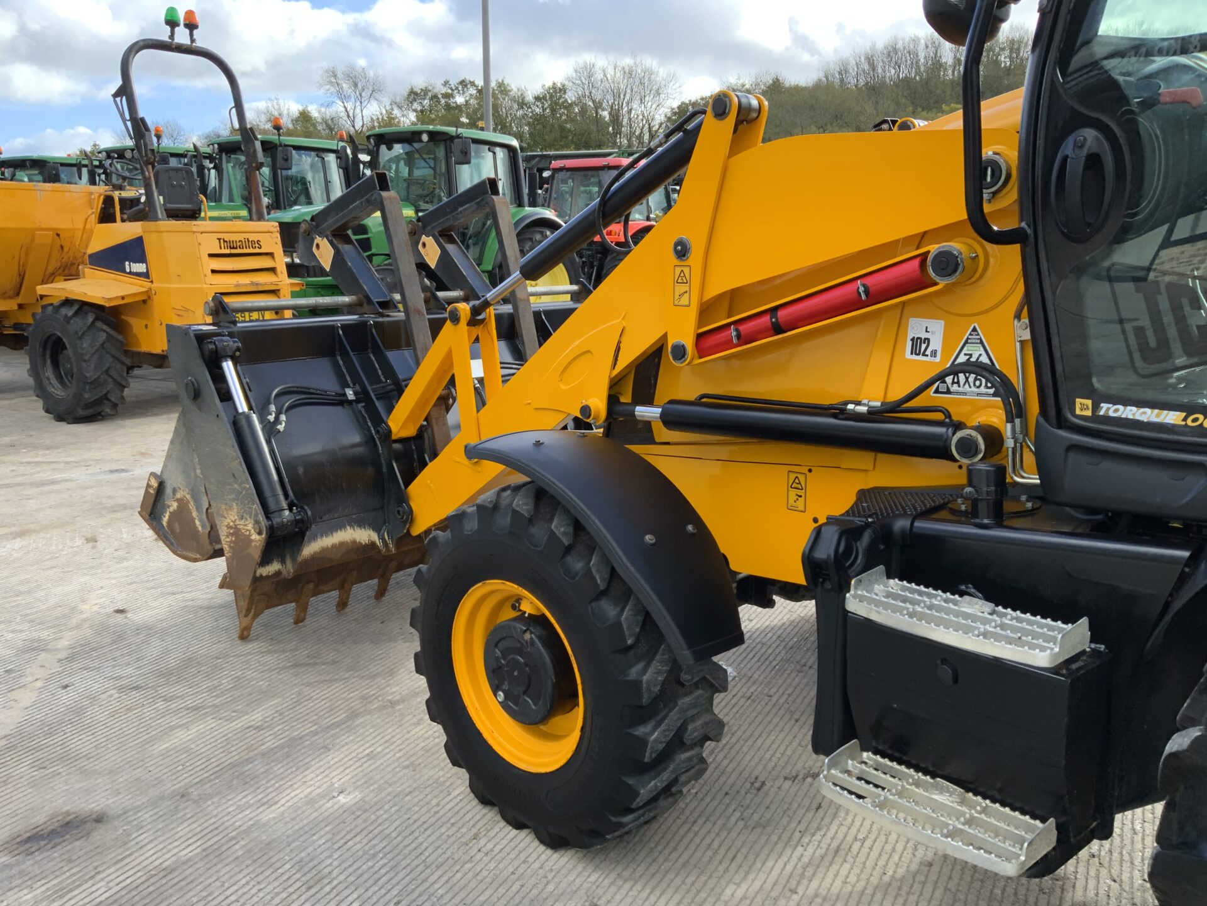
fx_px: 1011
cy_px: 453
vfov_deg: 48.2
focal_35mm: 29
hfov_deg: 61.7
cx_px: 604
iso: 16
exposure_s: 1/299
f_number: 1.8
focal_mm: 3
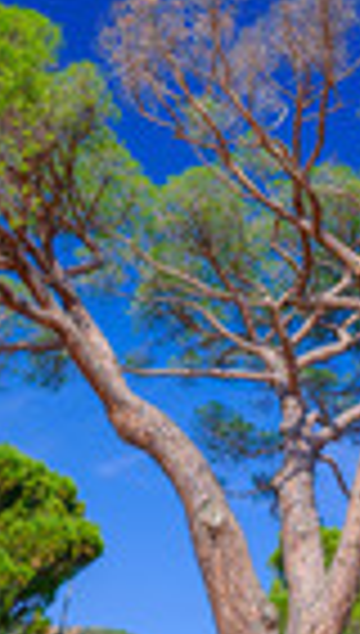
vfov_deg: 42.3
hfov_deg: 25.0
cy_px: 117
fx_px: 776
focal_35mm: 46
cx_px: 353
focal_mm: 20
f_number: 9
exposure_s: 1/60
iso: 320
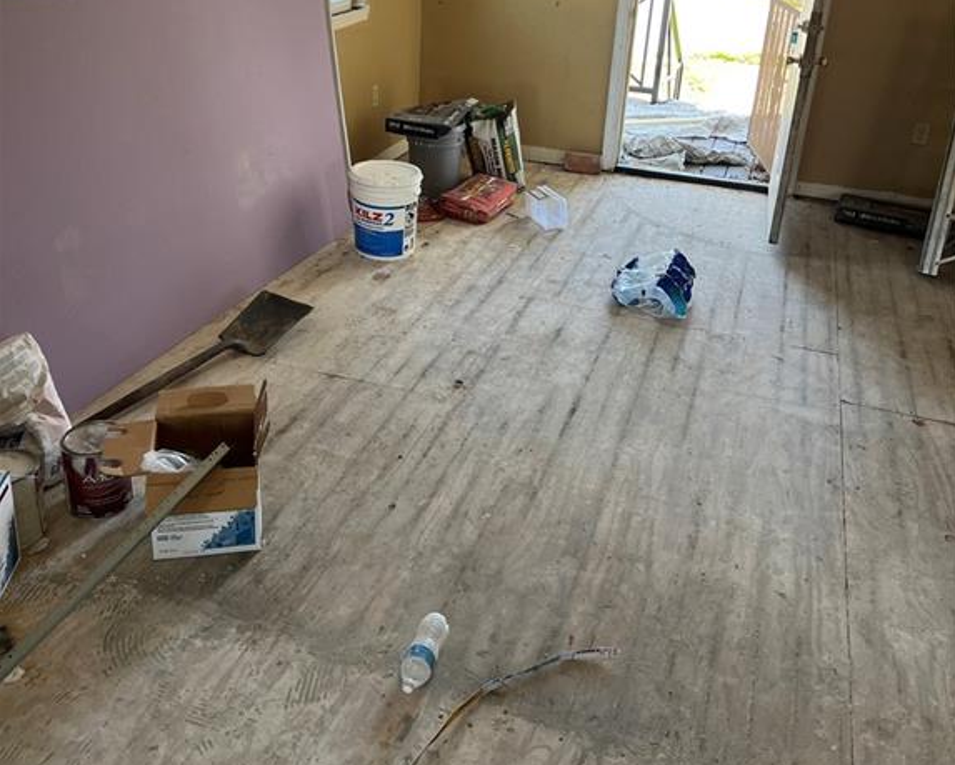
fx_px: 961
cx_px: 478
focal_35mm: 34
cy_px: 278
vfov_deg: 43.0
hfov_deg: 52.8
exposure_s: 1/121
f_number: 1.5
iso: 80
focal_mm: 5.7
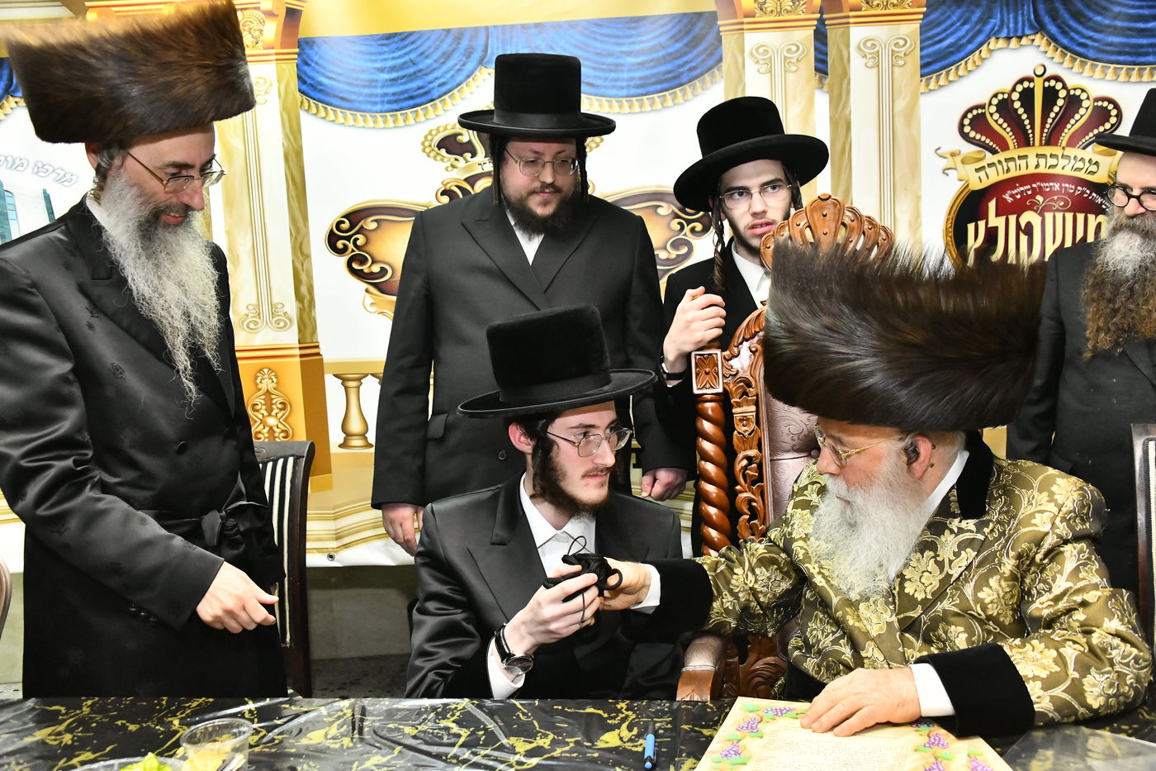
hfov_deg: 54.4
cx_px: 578
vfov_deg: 37.8
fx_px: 1124
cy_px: 386
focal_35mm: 35
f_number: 5.6
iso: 4000
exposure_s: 1/125
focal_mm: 35
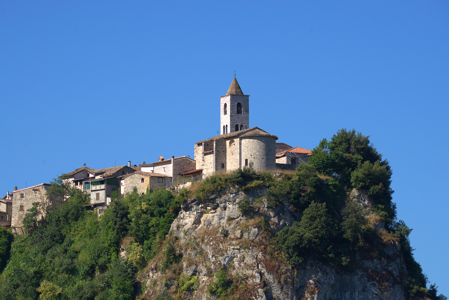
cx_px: 224
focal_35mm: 201
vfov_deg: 6.8
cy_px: 150
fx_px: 2507
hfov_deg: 10.2
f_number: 8
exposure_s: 1/400
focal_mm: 200
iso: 160
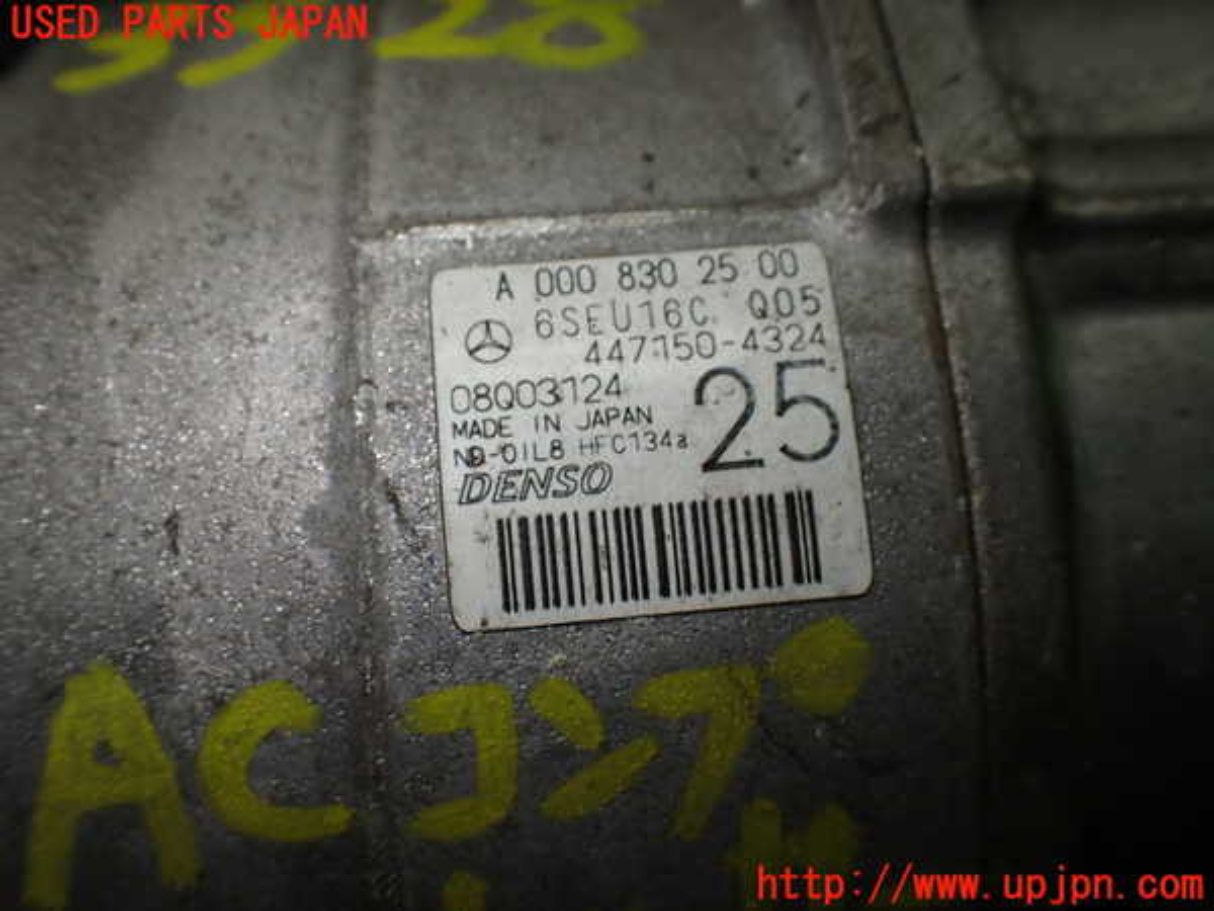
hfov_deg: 60.0
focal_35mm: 30
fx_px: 1052
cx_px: 607
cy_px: 456
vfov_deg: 46.8
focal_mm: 5.4
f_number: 3.2
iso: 100
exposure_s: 1/125
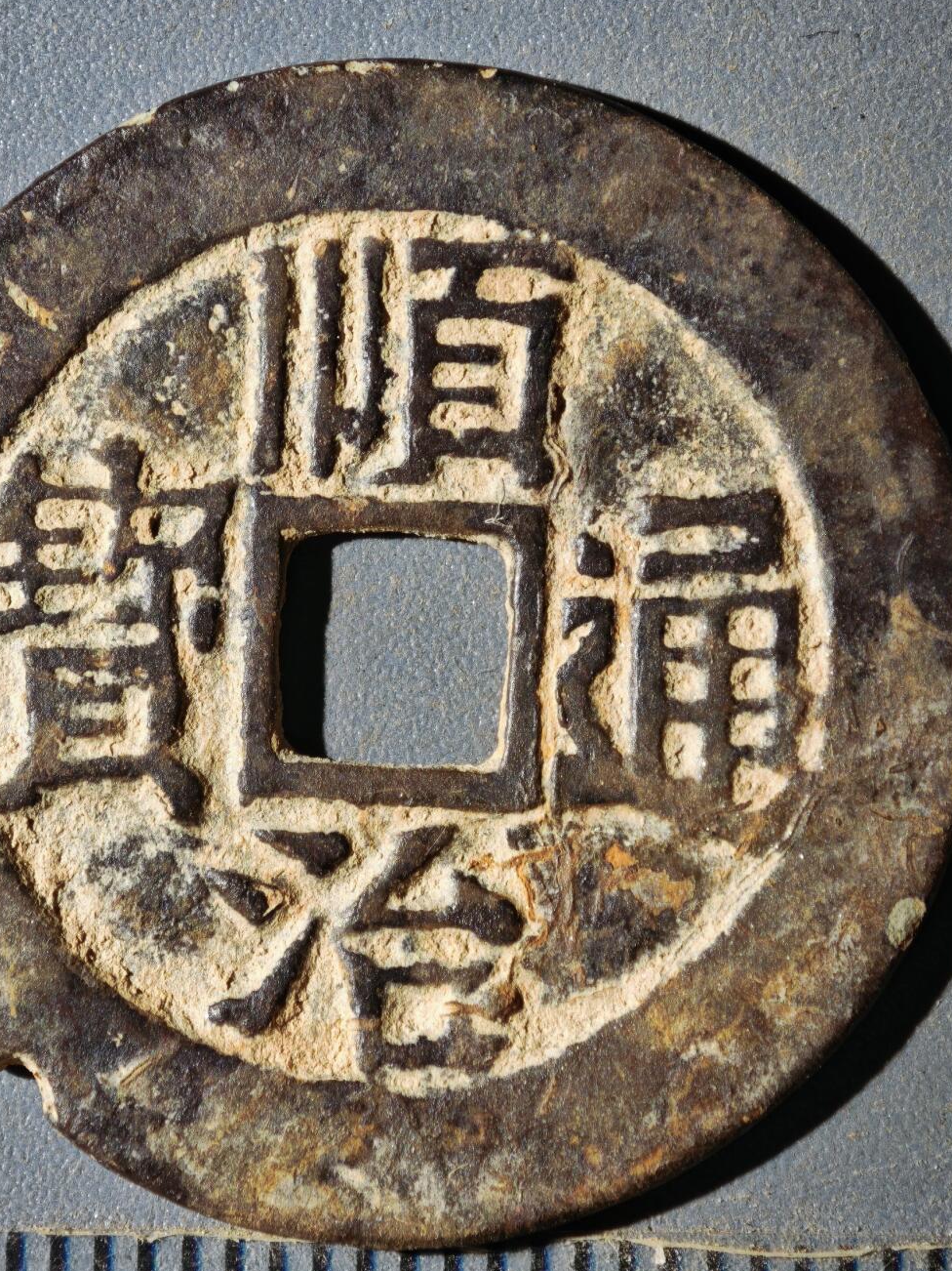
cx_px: 404
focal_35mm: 130
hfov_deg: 11.4
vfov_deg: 15.2
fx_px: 4769
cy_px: 570
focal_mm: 9
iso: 100
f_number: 2
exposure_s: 1/100
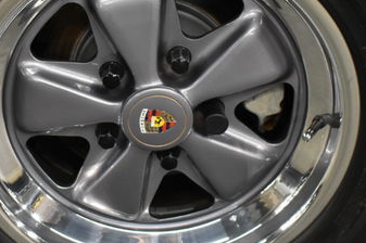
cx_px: 147
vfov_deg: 15.3
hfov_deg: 22.9
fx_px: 904
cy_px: 99
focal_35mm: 89
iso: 1800
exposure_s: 1/125
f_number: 4
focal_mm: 26
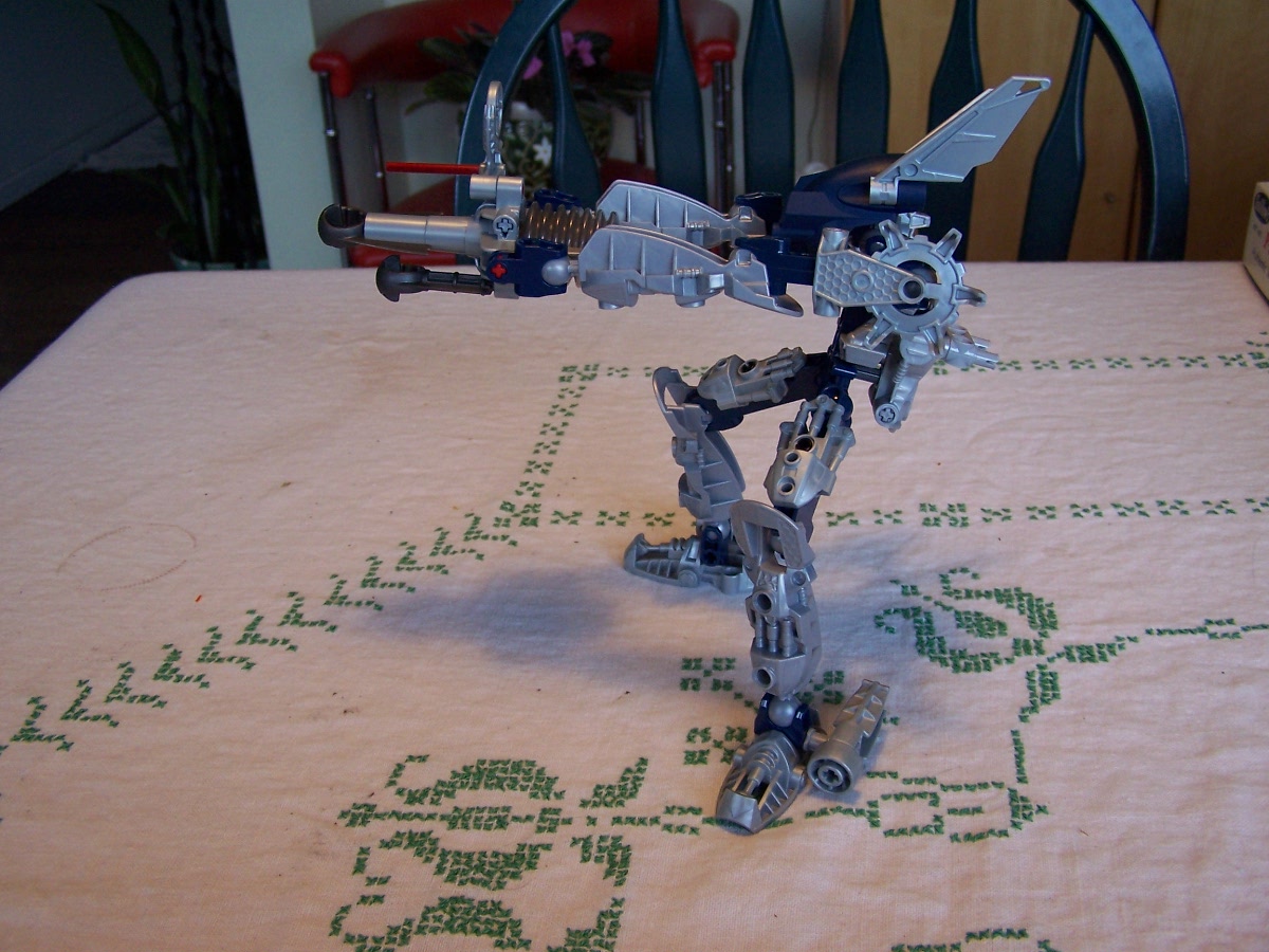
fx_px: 1393
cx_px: 634
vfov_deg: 37.7
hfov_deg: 49.0
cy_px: 476
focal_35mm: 38
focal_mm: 6.3
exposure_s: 1/30
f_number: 2.8
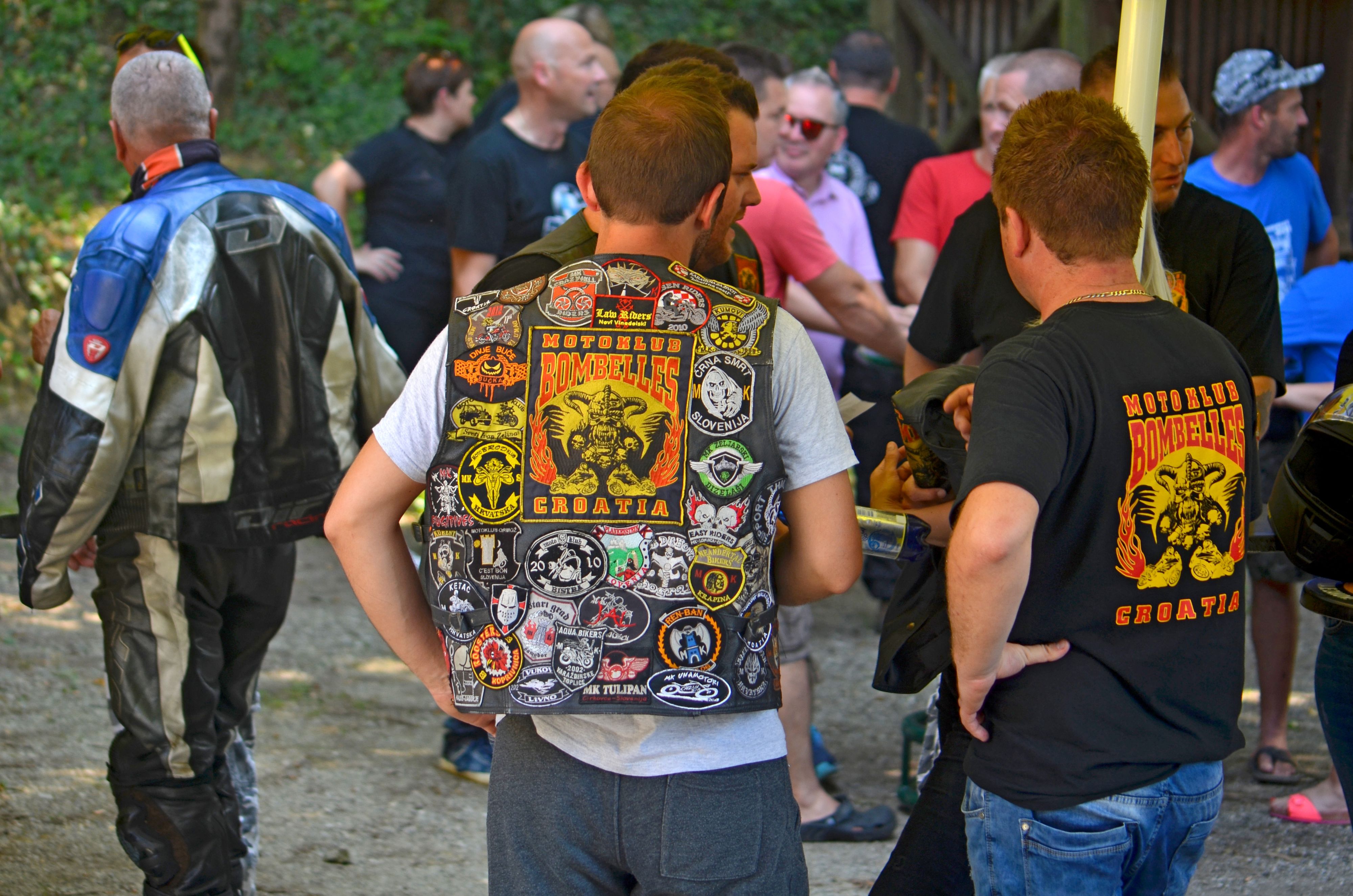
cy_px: 448
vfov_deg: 10.6
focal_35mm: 129
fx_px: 4838
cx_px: 676
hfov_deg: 15.9
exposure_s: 1/250
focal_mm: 86
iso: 100
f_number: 4
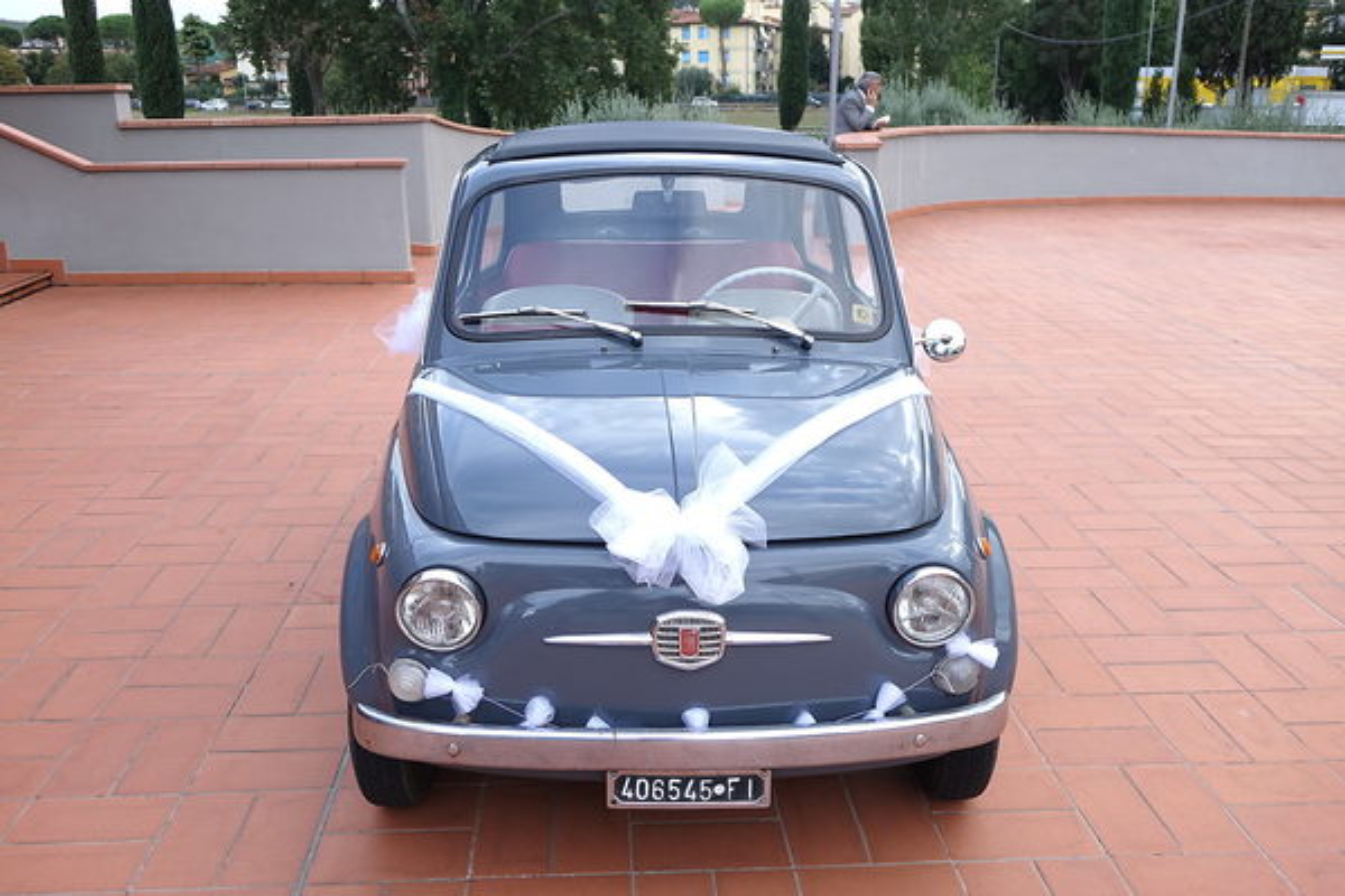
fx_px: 1195
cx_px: 672
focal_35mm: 32
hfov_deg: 58.7
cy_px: 448
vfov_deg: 41.1
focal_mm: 11.56
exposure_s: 1/200
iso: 100
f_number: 2.8
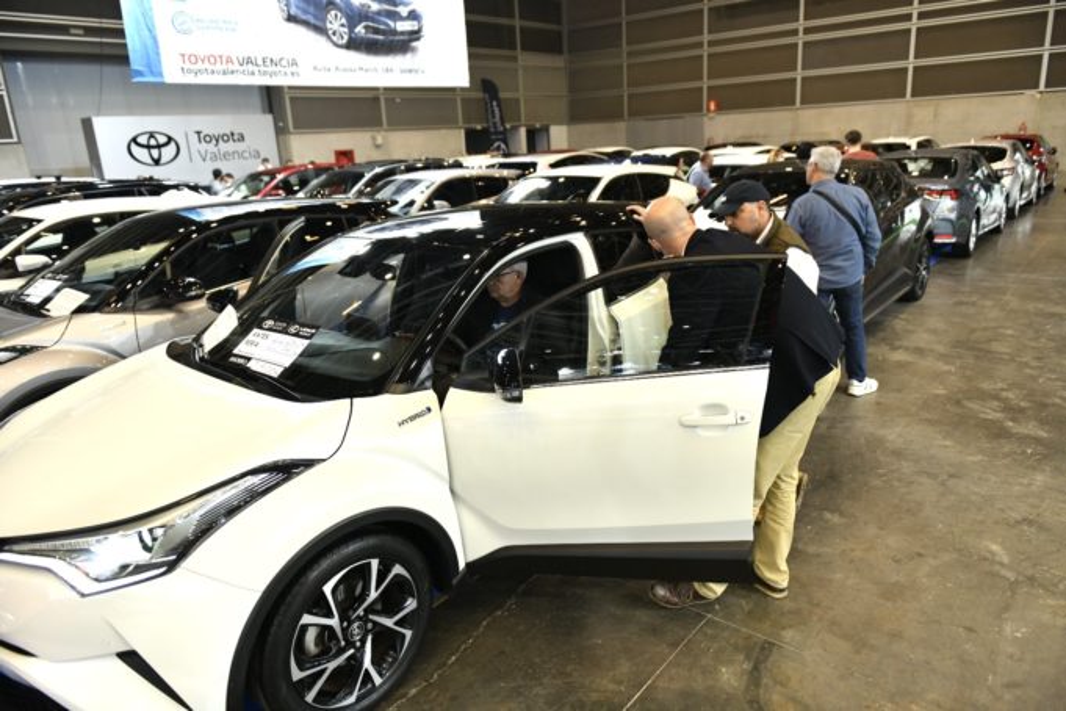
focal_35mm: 24
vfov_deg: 53.1
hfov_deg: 73.7
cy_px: 356
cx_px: 533
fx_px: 711
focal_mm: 24
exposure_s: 1/200
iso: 1000
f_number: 2.8
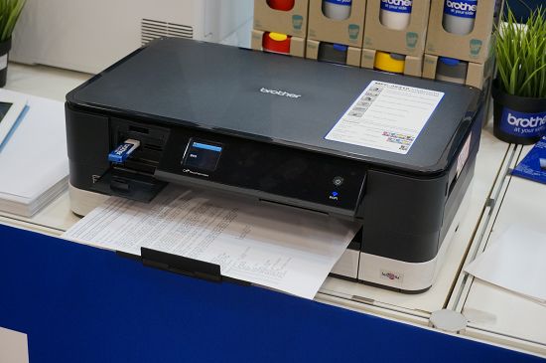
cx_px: 273
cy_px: 182
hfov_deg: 31.2
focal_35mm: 64
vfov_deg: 21.0
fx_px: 977
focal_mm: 43
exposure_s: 1/80
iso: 1000
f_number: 5.6
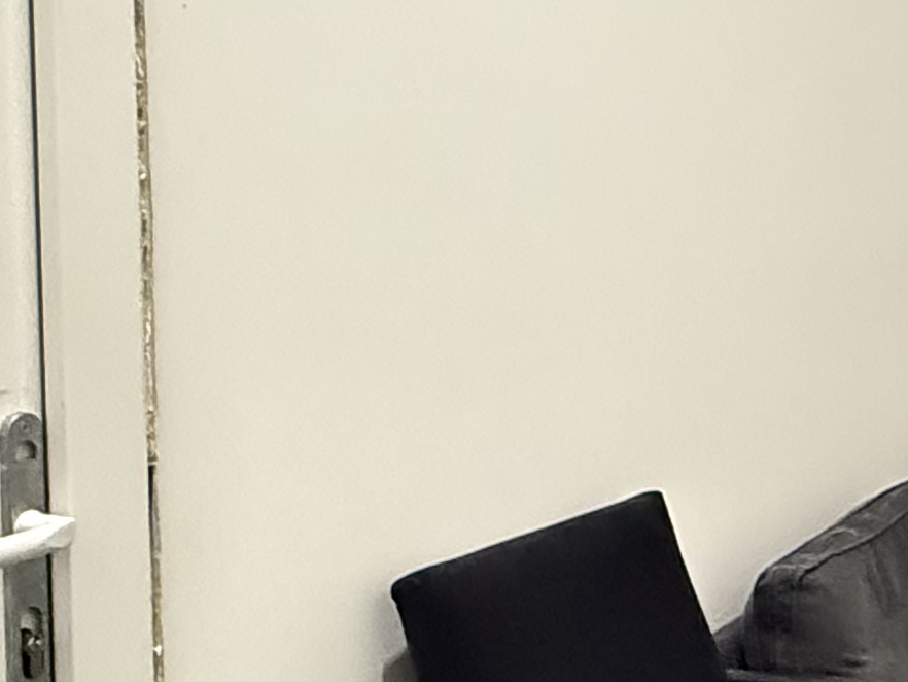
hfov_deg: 25.5
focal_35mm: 64
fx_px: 1679
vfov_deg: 22.8
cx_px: 1214
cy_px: 190
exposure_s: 1/33
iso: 1000
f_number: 2.2
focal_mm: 2.22
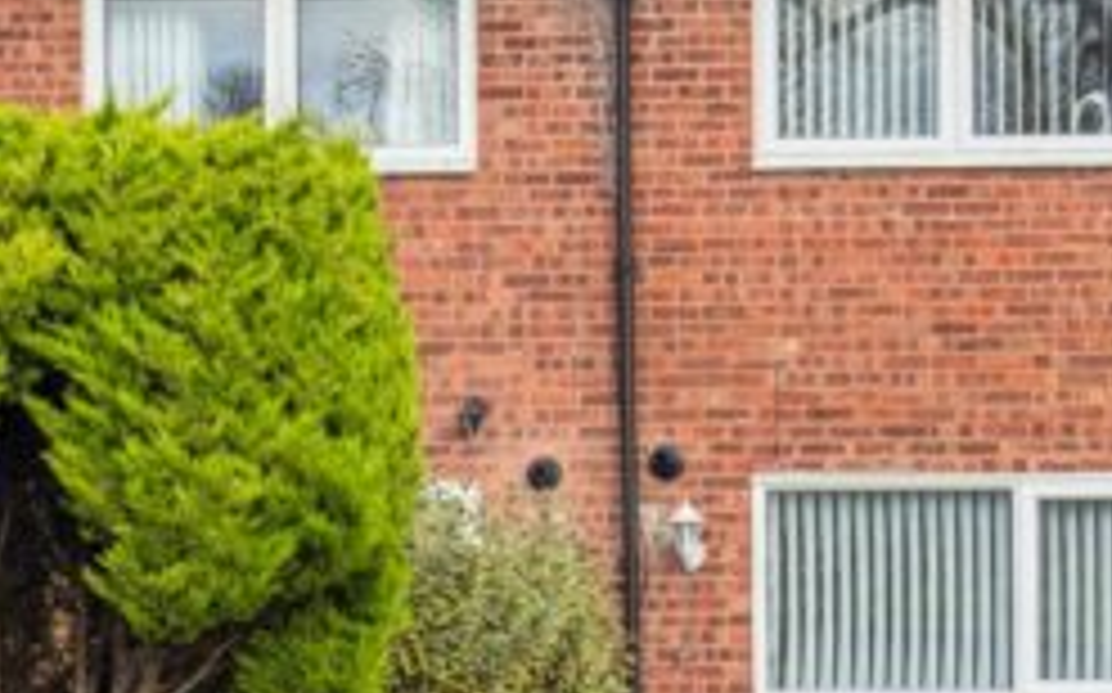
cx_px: 1062
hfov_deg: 18.4
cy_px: 286
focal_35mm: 111
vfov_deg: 11.8
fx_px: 3362
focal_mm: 35
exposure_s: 1/500
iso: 640
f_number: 7.1
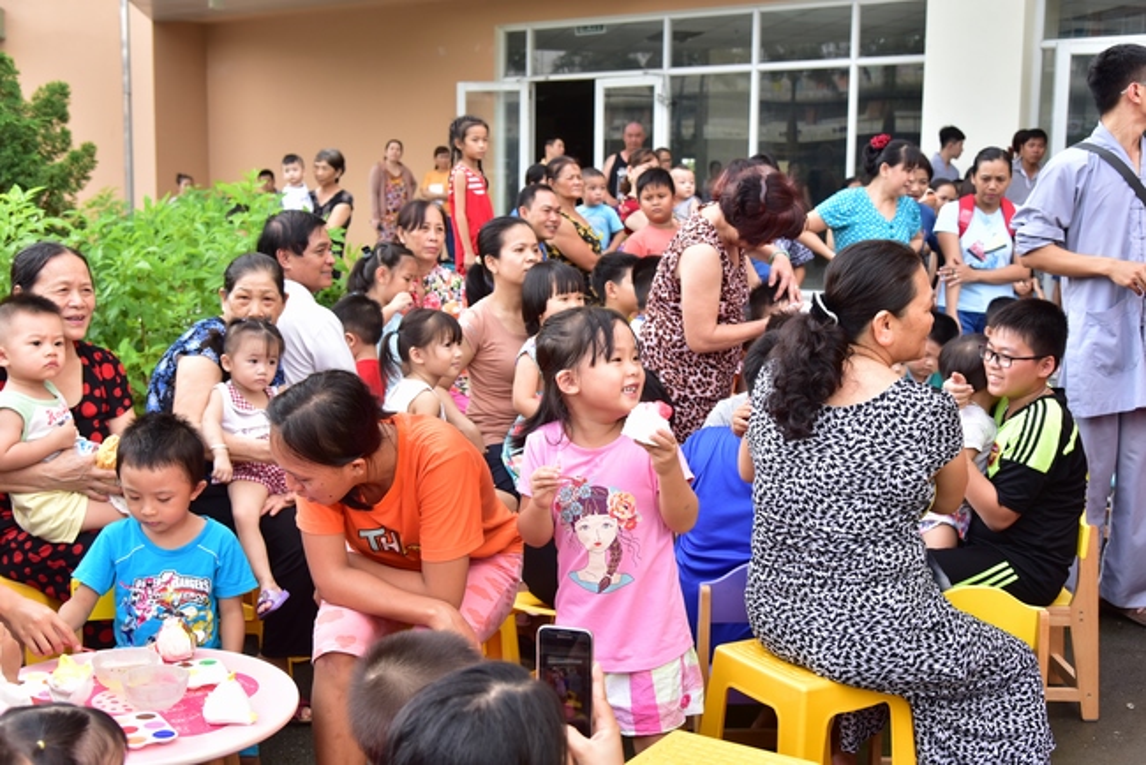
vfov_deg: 33.4
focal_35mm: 40
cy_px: 382
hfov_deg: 48.4
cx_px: 573
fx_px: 1274
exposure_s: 1/200
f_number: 5.6
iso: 400
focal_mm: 40
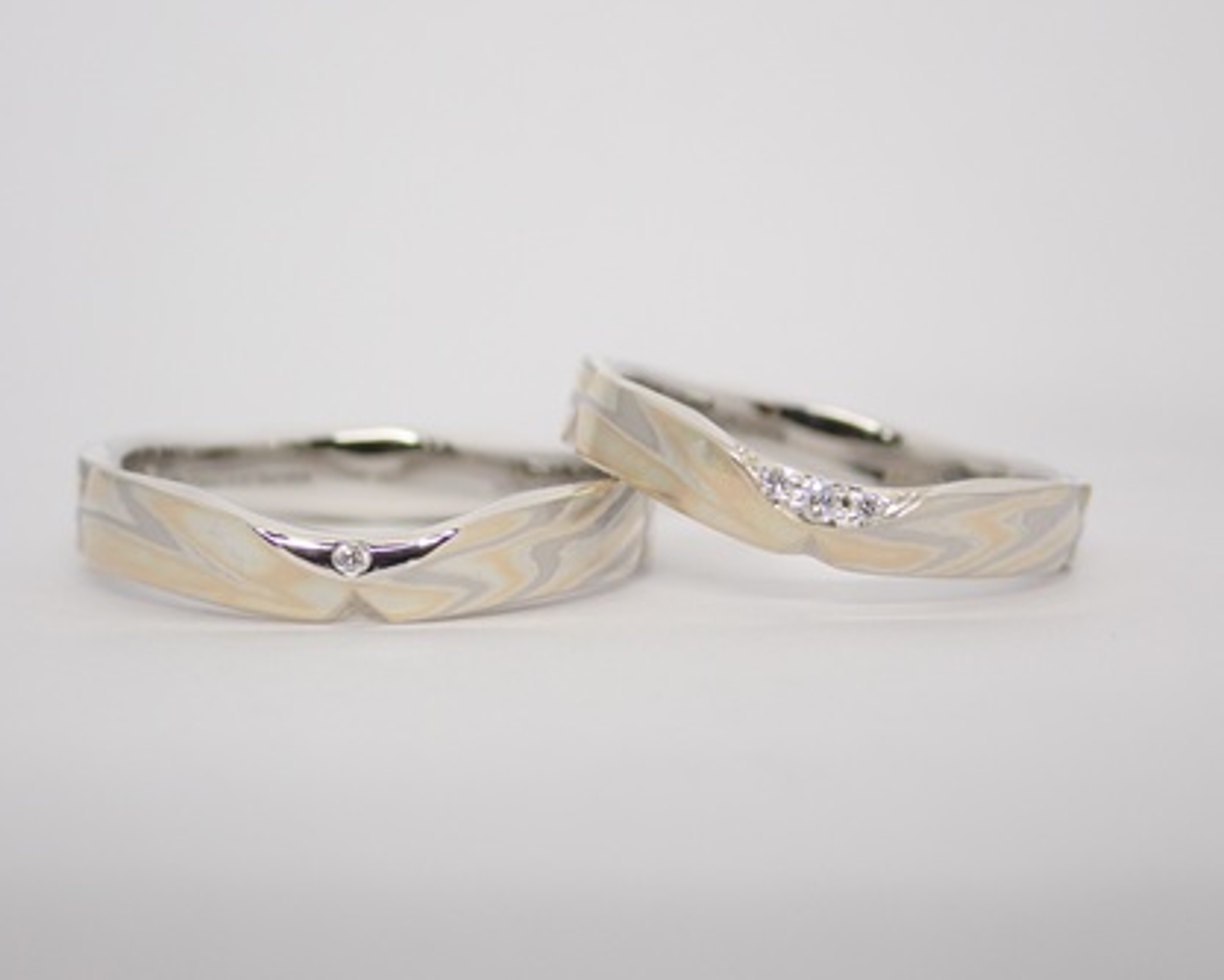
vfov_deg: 19.0
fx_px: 2936
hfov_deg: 23.5
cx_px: 578
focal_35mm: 81
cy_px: 489
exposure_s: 1/100
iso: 200
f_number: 4.1
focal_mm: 13.65
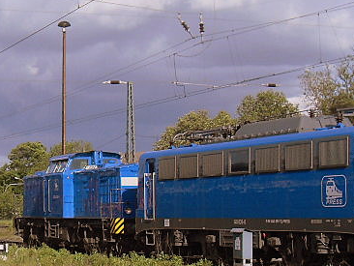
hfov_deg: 20.6
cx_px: 120
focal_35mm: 95
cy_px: 111
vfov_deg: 15.6
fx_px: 972
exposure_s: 1/250
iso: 80
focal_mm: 6.3
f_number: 7
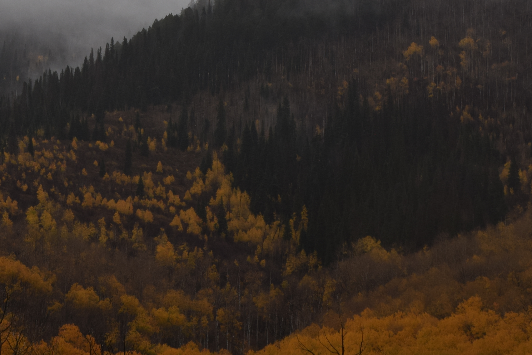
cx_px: 124
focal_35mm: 141
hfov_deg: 14.5
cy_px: -18
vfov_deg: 9.6
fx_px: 2084
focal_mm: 40
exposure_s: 1/40
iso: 100
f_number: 13
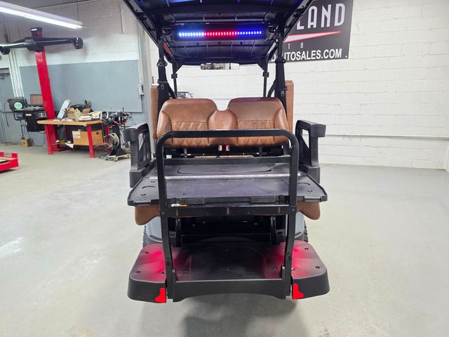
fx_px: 298
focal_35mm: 23
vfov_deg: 58.9
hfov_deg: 73.9
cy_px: 168
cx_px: 224
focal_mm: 6.3
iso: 250
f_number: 1.7
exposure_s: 1/120
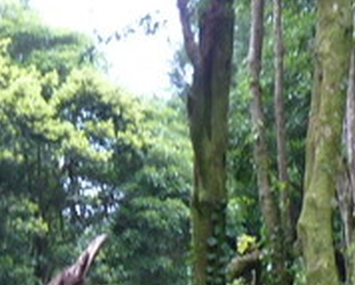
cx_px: -241
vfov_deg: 8.1
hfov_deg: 9.8
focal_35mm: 189
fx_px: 1989
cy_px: 329
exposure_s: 1/30
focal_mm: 4.8
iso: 125
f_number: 2.8
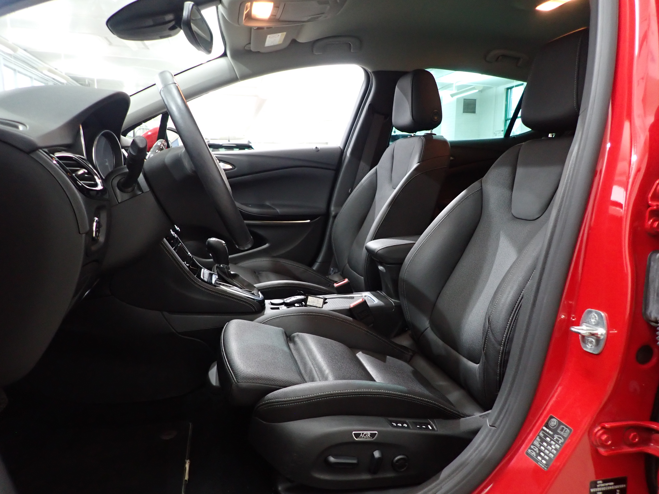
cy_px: 247
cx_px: 330
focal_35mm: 25
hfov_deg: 69.4
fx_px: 476
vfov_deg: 54.9
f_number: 2
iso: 500
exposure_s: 1/30
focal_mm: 4.5
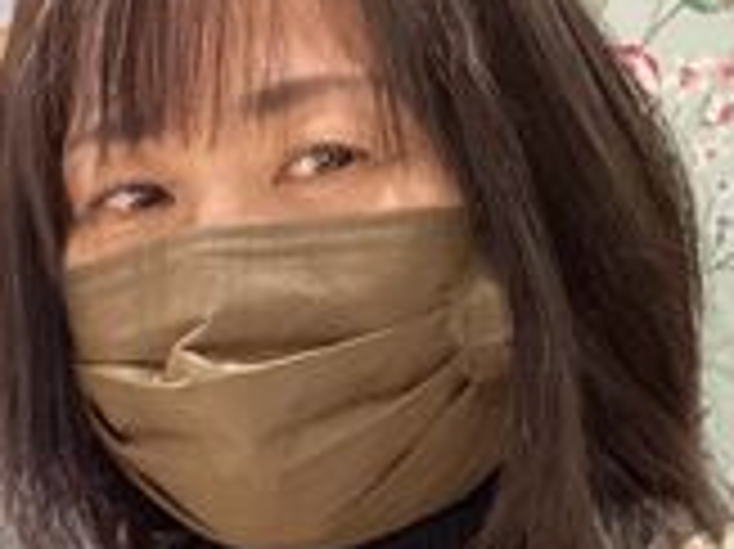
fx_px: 2415
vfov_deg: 12.7
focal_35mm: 114
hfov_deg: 16.5
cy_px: 603
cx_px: -167
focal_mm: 3.3
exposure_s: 1/60
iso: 320
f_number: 2.4
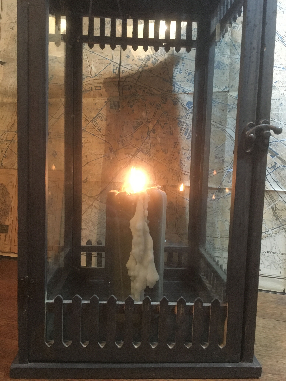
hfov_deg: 48.2
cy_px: 190
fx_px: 319
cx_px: 143
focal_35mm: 29
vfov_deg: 61.7
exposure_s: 1/17
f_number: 2.2
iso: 250
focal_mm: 4.15
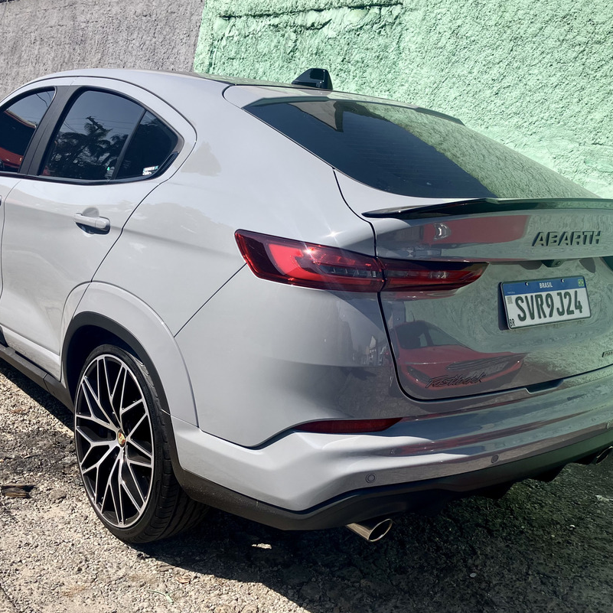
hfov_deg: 48.4
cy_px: 312
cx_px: 277
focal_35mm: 34
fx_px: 681
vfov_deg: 48.4
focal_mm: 3.99
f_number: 1.8
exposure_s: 1/1946
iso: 32
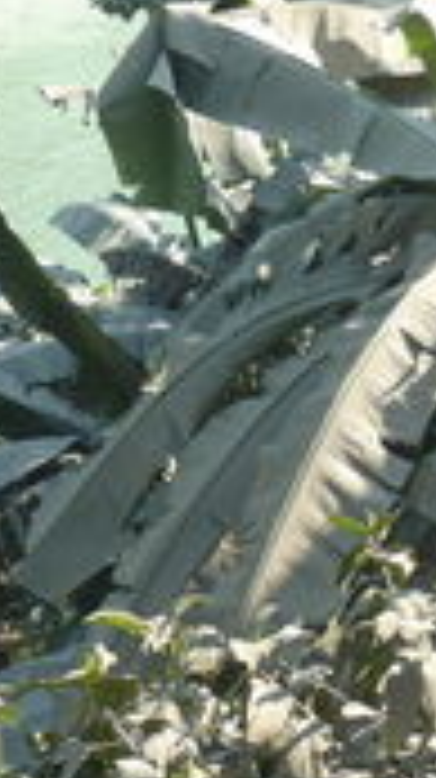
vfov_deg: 14.4
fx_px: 3070
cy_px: 220
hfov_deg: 8.0
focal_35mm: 149
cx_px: 652
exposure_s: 1/100
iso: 80
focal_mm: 10.4
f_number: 3.2
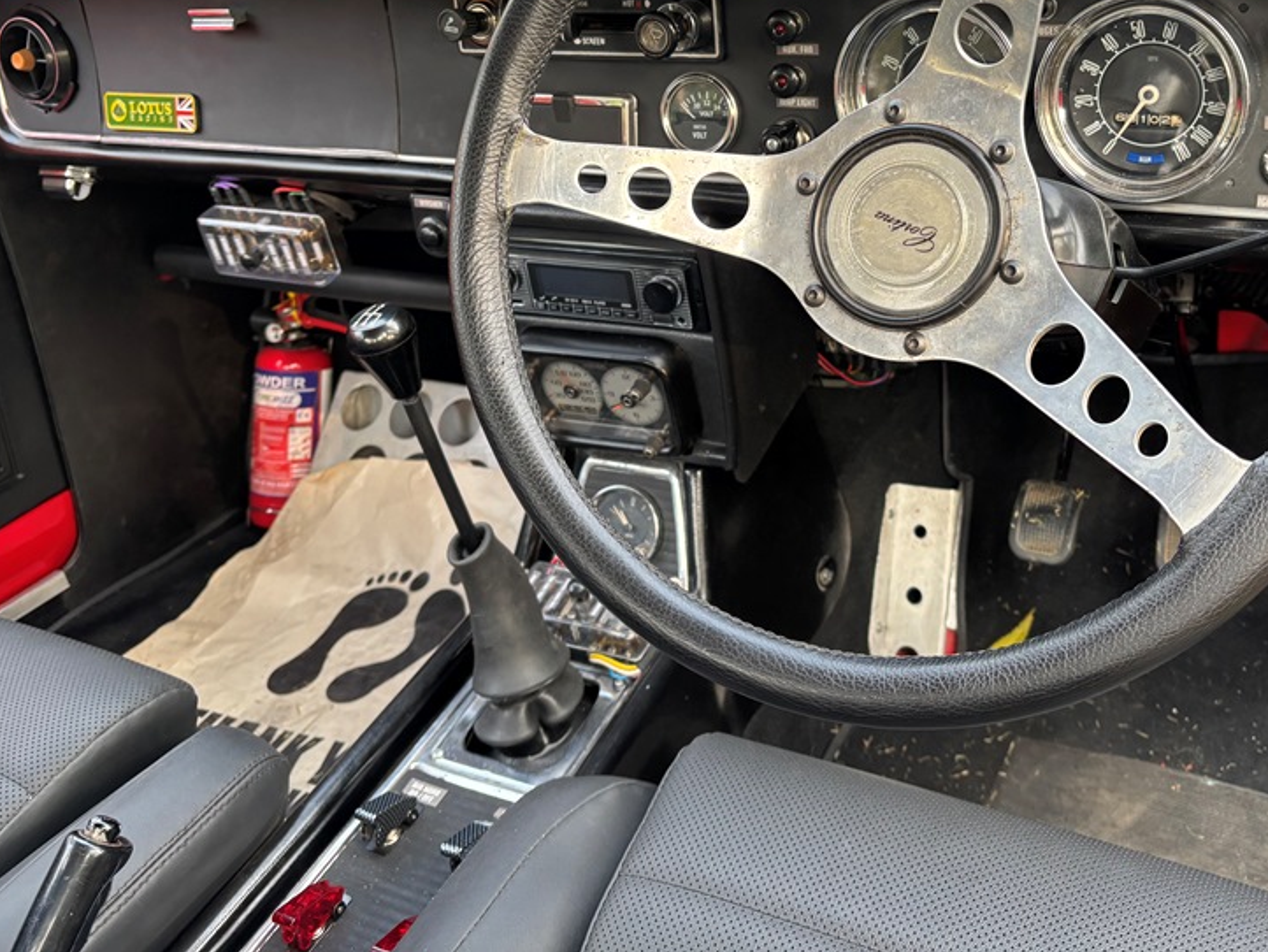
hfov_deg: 50.9
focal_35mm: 36
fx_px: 1319
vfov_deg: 39.1
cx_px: 774
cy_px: 295
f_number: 1.6
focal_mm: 5.96
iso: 100
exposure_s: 1/121
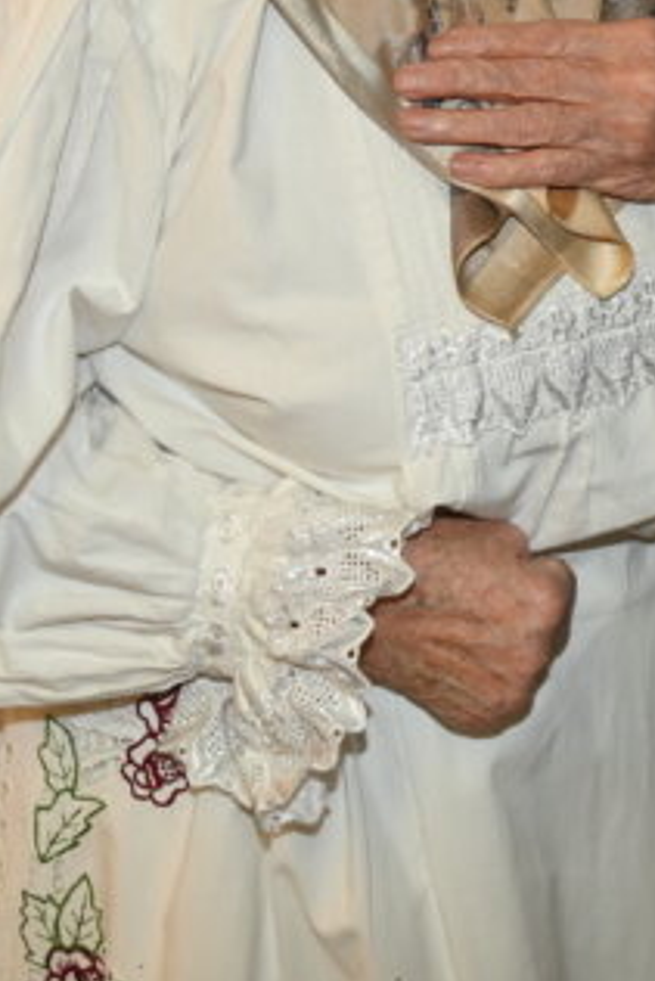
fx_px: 2999
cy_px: 33
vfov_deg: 18.2
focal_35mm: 110
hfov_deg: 12.2
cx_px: 739
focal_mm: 34
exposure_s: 1/60
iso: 720
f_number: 4.8
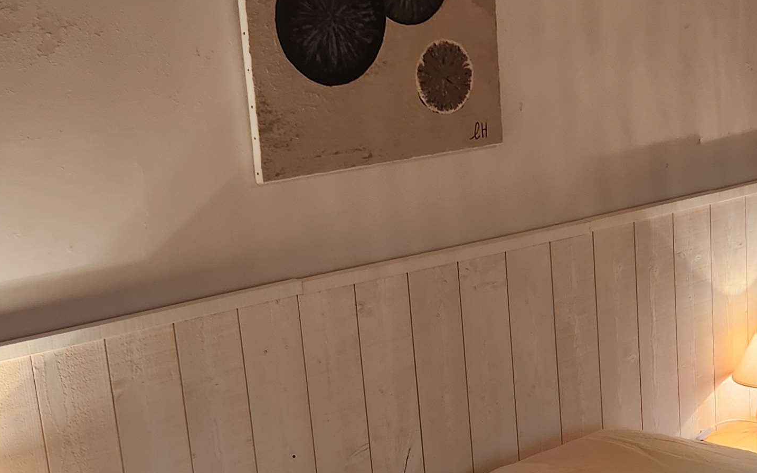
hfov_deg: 30.0
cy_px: 380
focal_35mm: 68
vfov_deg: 18.9
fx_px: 1403
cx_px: 508
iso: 100
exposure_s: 1/100
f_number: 1.8
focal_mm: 5.4
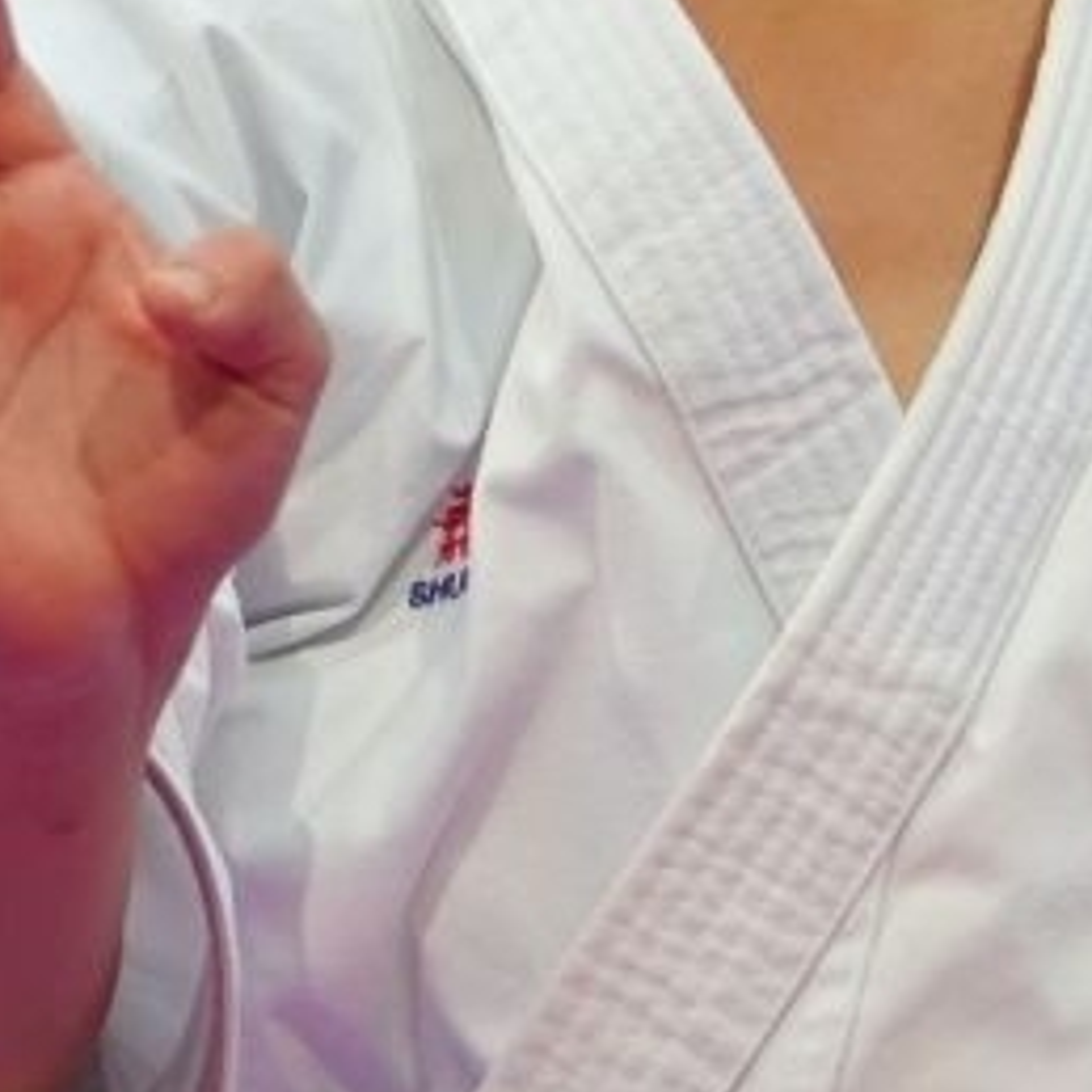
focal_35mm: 1140
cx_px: 746
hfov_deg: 1.5
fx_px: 40687
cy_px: 531
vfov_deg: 1.5
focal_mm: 129
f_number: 2.8
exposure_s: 1/500
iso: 800
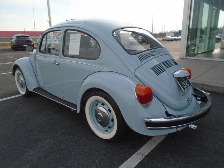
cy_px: 84
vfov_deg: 53.1
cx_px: 112
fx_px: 168
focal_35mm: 26
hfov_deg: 67.3
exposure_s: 1/800
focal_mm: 4.6
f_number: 3.2
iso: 100
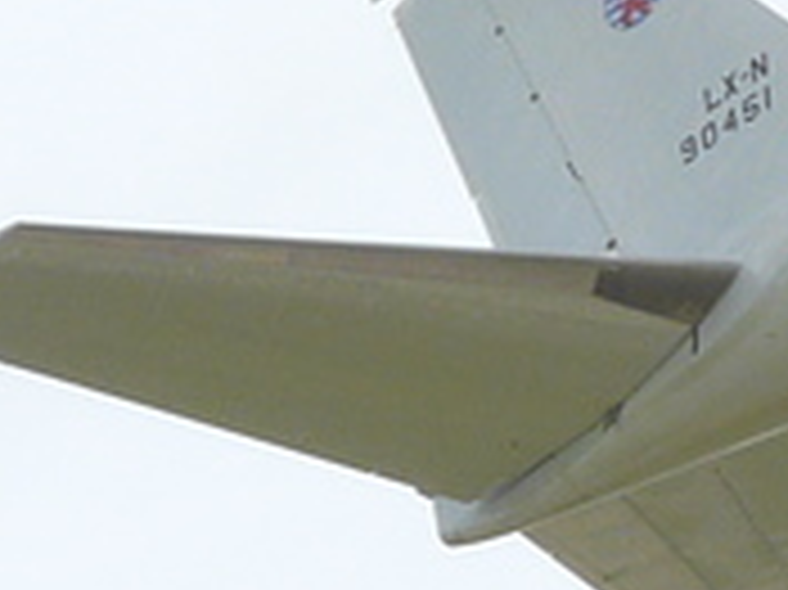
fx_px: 26343
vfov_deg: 1.3
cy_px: -437
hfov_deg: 1.7
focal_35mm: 1158
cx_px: 1725
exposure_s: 1/250
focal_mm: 32.5
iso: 100
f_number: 5.6
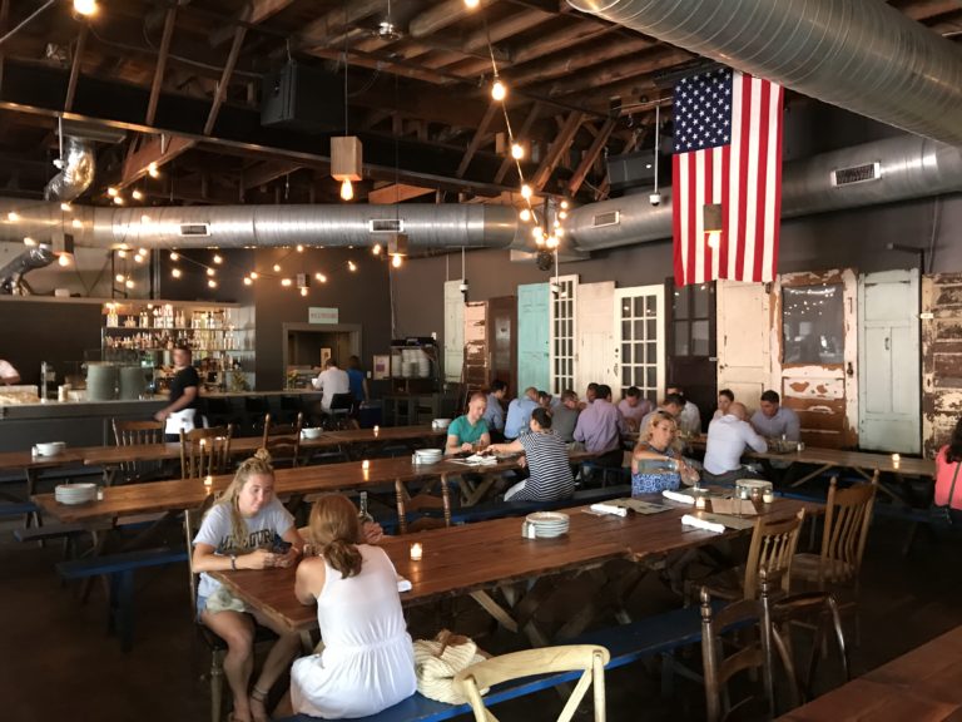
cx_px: 481
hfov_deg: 63.4
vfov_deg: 49.7
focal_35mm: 28
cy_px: 361
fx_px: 778
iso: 100
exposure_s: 1/8
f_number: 1.8
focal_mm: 3.99
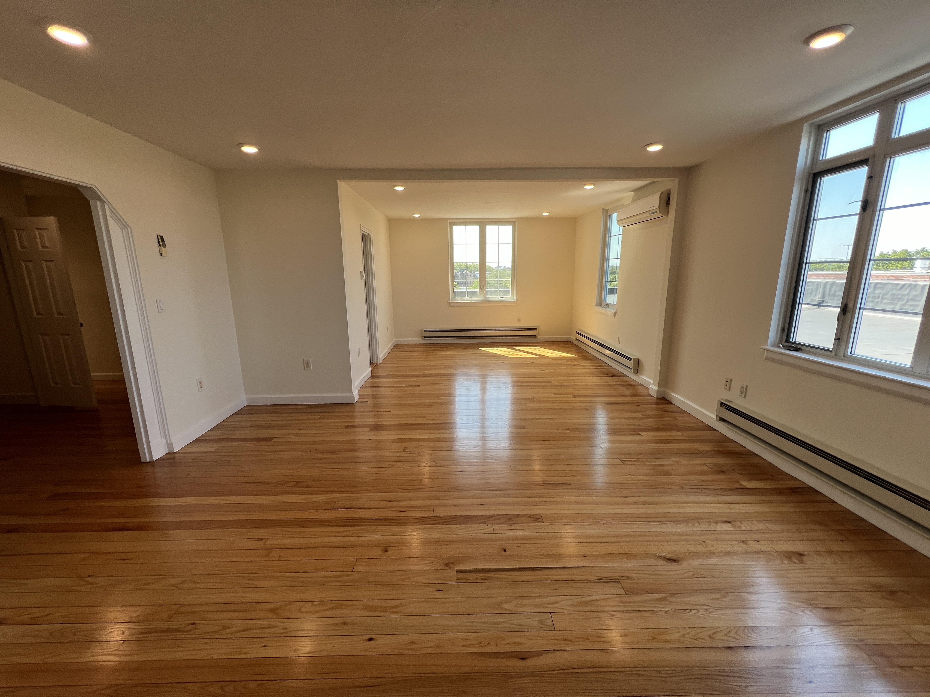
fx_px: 349
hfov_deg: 106.2
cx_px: 465
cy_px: 348
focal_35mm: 13
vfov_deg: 89.9
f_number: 1.8
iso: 32
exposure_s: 1/99
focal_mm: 1.57
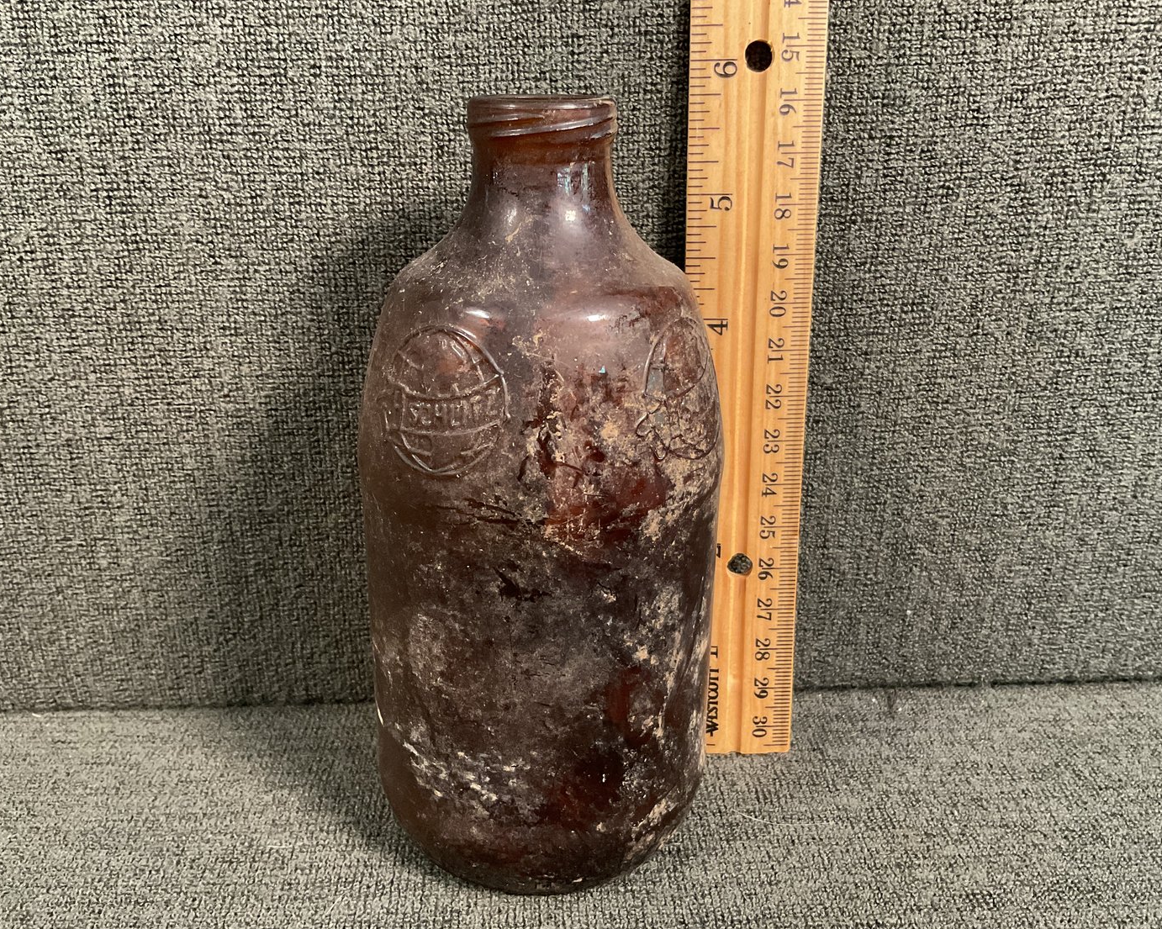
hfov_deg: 57.2
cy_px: 476
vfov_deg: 47.1
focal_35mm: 31
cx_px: 586
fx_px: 1066
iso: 400
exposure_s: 1/30
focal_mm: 3
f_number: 1.8
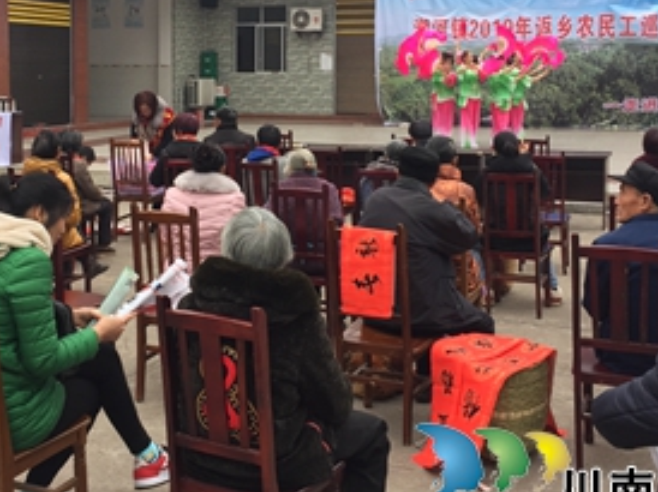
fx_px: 1007
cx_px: 245
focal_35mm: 53
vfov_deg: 27.2
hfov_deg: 36.0
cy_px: 145
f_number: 2.2
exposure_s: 1/100
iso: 40
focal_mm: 4.15
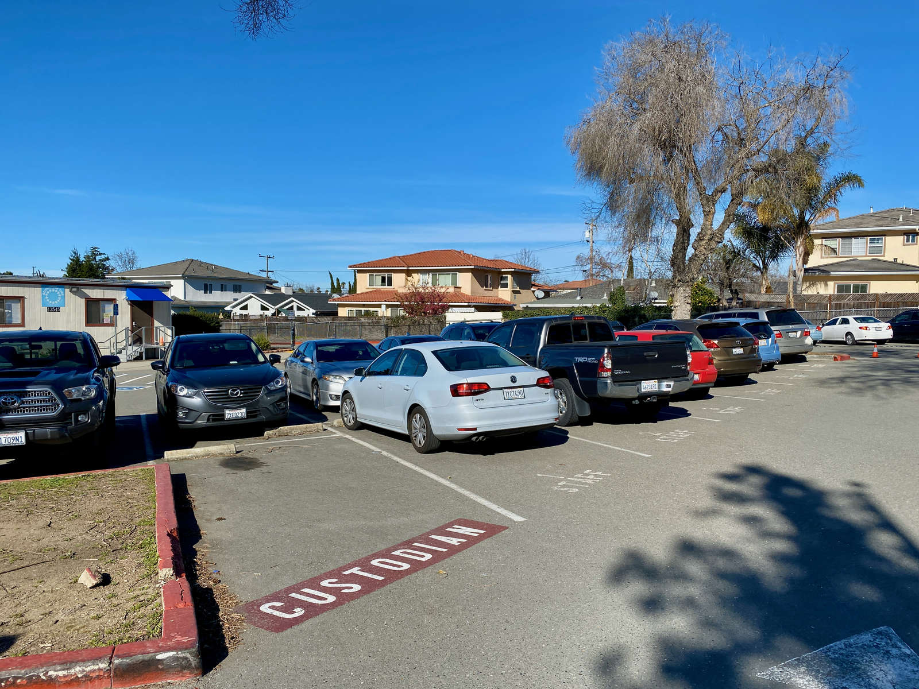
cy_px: 344
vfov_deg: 53.1
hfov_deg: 67.3
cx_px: 460
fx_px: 690
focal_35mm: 26
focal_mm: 4.25
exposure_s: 1/3509
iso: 32
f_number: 1.8
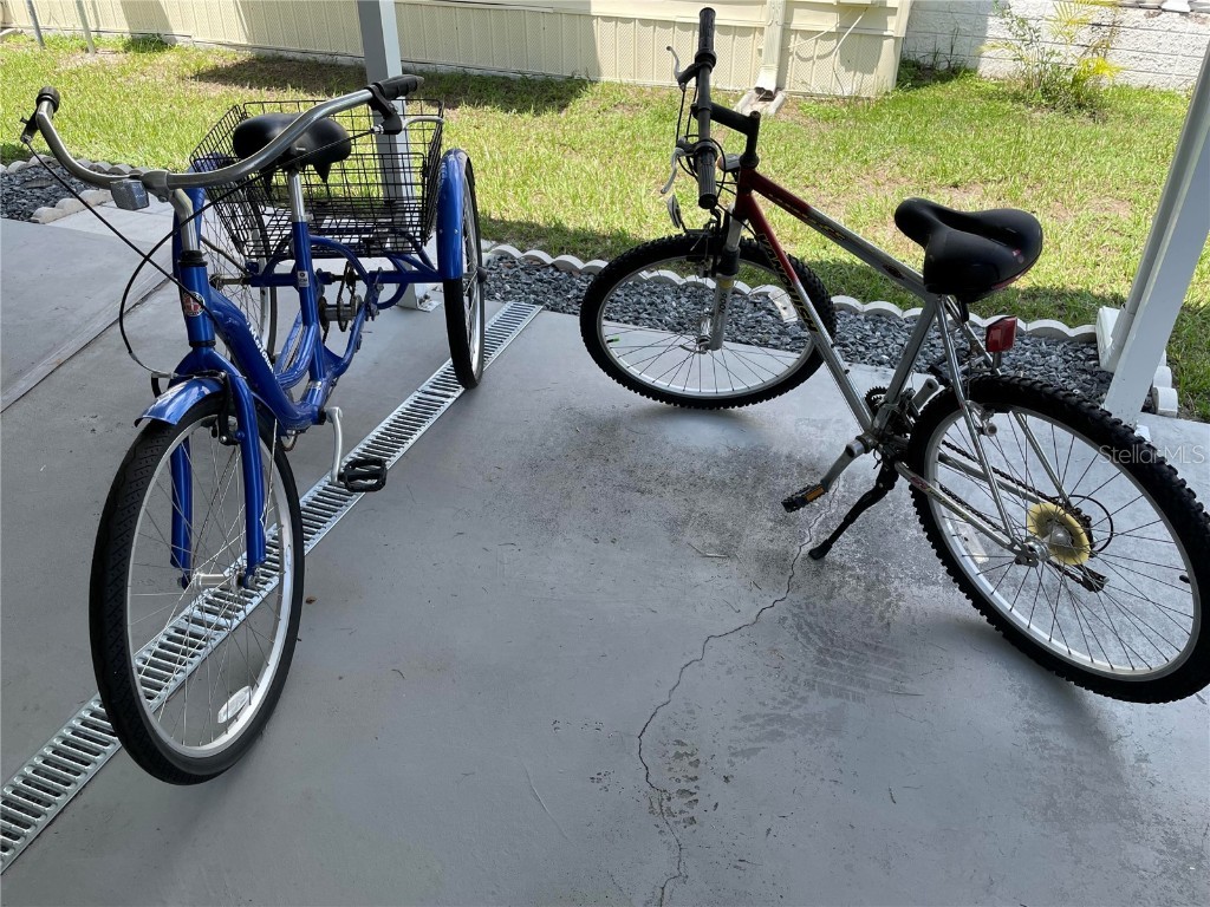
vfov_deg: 53.1
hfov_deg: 67.3
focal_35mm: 26
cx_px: 605
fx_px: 909
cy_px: 454
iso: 32
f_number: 1.6
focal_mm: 4.2
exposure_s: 1/888
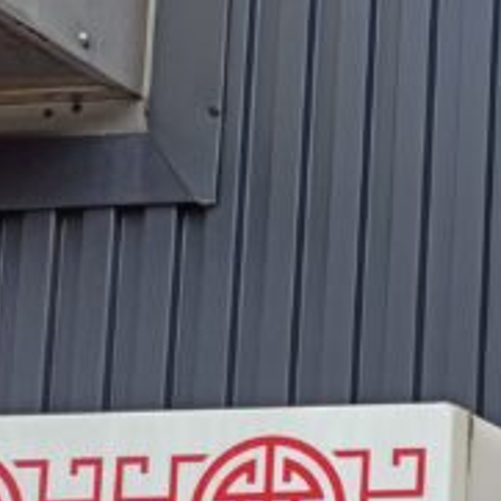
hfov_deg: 11.1
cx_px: 1301
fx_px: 2047
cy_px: 662
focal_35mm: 125
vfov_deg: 13.4
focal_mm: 4.7
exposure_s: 1/228
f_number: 1.7
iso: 50
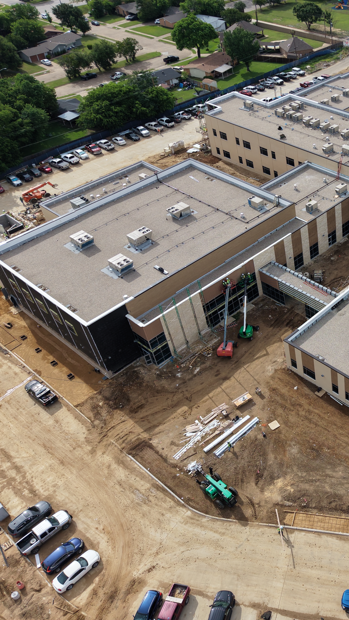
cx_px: 369
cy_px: 309
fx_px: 576
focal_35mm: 35
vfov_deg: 56.6
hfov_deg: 30.6
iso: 200
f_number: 1.8
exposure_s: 1/5000
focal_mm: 8.67
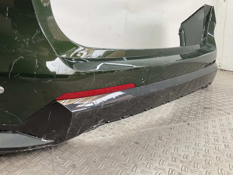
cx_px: 116
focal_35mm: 29
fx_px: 195
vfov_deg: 48.2
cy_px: 88
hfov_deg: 61.7
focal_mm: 3
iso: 25
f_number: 1.8
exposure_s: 1/100
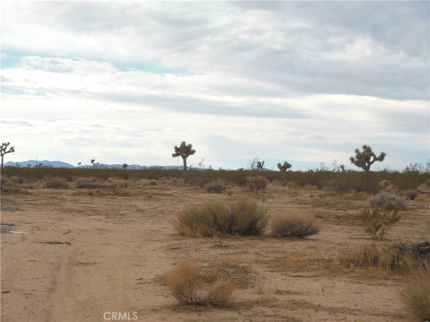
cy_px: 161
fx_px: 944
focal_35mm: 76
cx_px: 215
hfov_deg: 25.7
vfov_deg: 19.4
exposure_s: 1/500
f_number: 4.4
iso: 125
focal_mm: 13.6
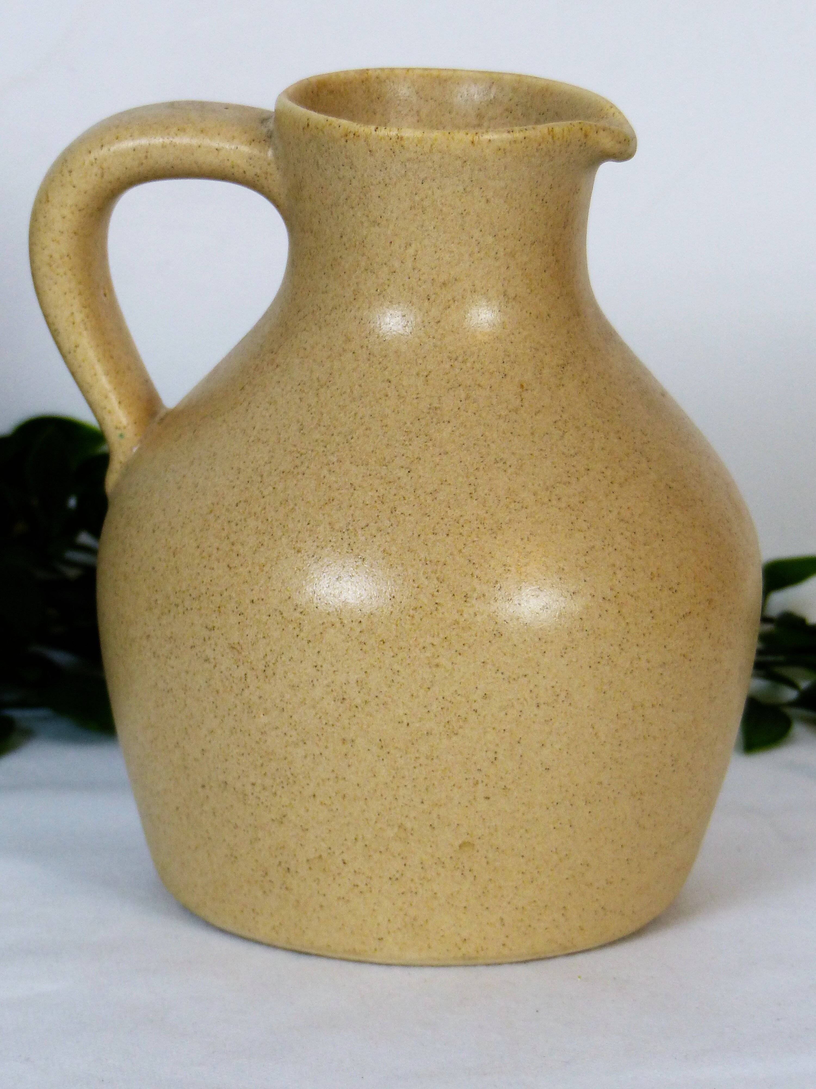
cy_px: 544
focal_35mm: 176
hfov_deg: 8.4
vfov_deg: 11.2
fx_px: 5532
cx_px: 408
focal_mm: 28.7
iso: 200
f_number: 2.8
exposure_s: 1/80
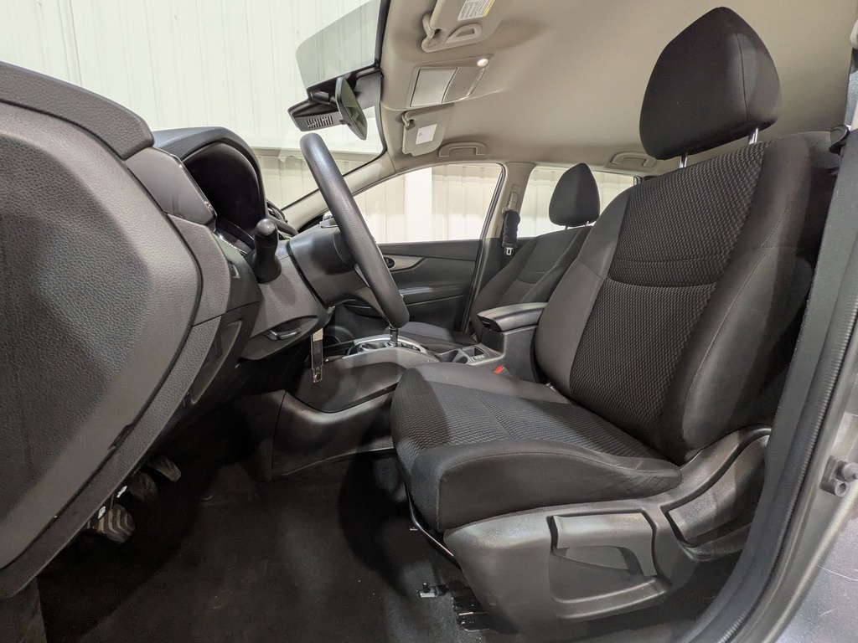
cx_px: 429
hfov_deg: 102.1
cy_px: 322
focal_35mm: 14
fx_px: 347
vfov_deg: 85.7
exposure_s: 1/30
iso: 81
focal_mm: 1.83
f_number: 2.2
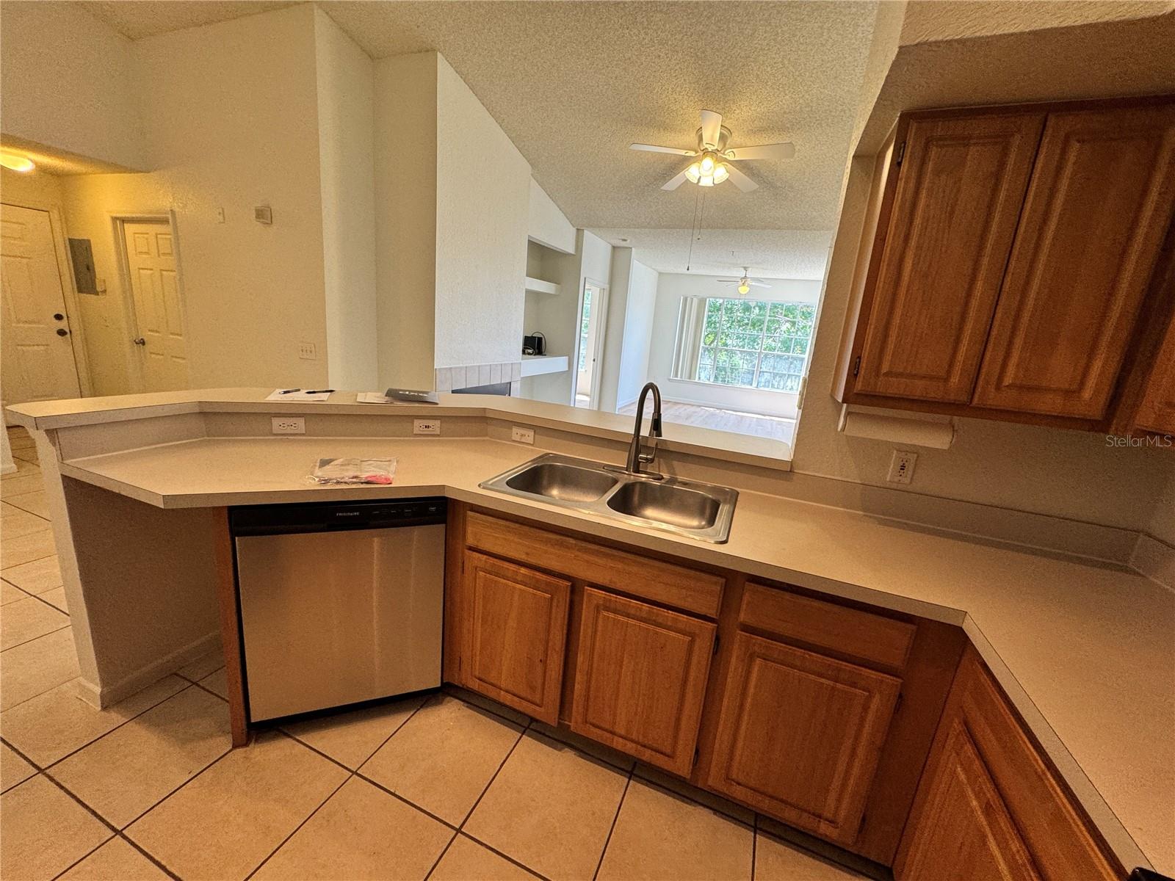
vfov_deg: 85.7
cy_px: 440
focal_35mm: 14
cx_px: 588
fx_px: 475
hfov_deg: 102.1
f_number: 2.2
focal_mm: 2.22
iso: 160
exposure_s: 1/120
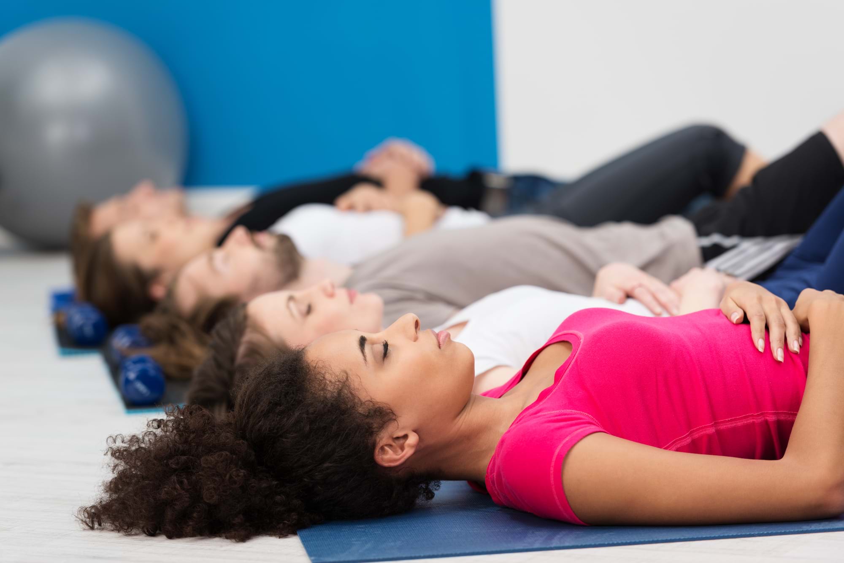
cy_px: 282
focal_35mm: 135
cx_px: 422
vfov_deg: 10.2
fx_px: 3166
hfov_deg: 15.2
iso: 100
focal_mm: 135
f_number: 3.5
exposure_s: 1/160
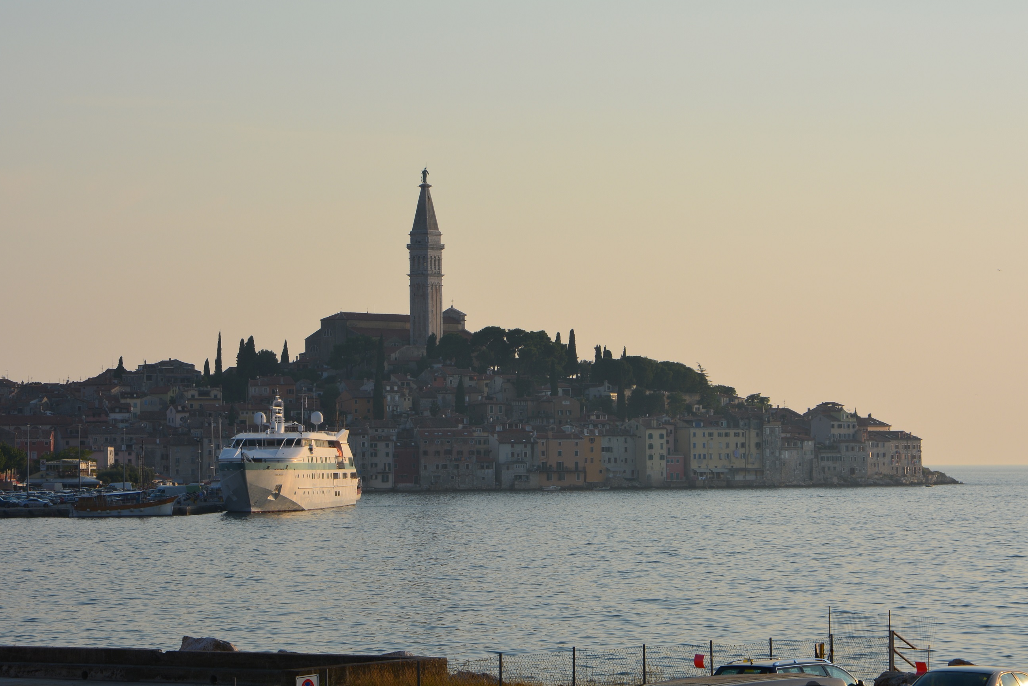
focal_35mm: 118
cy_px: 305
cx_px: 528
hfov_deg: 17.3
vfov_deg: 11.6
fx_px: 3370
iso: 100
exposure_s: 1/125
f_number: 11
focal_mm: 70
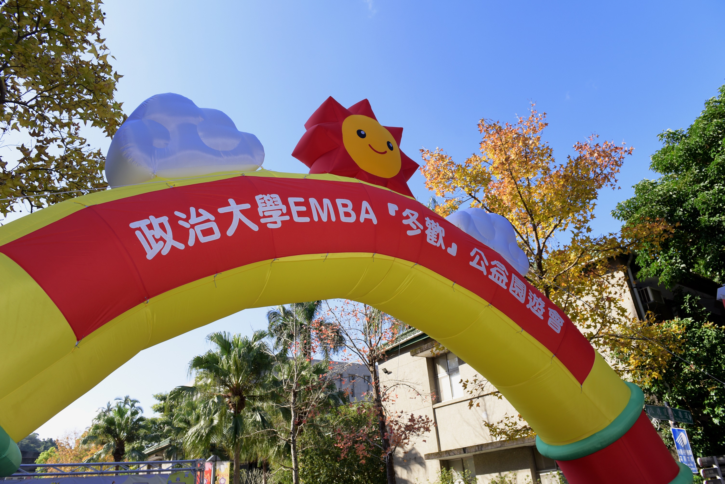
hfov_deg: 69.4
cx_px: 362
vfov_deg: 49.6
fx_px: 524
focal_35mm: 26
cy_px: 242
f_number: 7.1
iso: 200
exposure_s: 1/320
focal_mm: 26
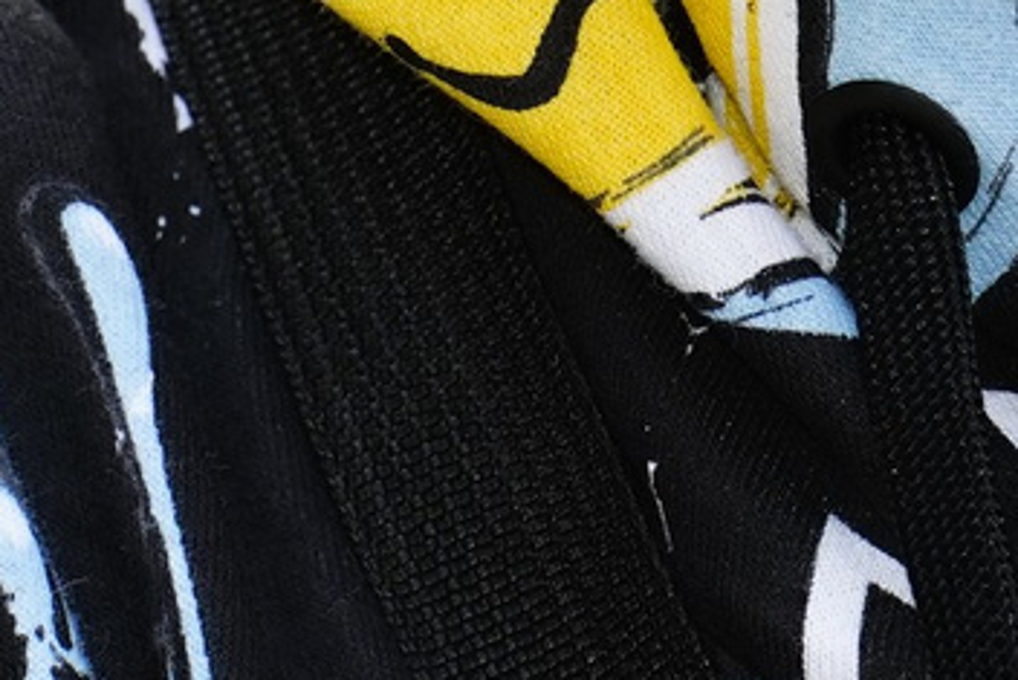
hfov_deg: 1.8
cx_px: 995
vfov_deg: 1.2
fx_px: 32729
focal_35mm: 1157
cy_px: -919
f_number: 5
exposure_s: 1/160
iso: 320
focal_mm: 159
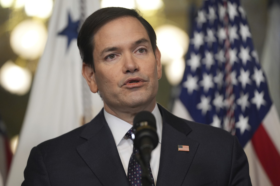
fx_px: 1182
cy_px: 93
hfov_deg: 13.5
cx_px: 140
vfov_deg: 9.0
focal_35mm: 152
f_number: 2.8
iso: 2000
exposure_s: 1/320
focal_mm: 152
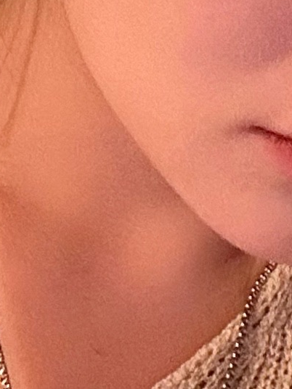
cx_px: 136
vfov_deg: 11.4
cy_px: 65
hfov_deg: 8.6
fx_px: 1946
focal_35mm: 173
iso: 500
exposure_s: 1/17
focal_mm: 2.69
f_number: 1.9
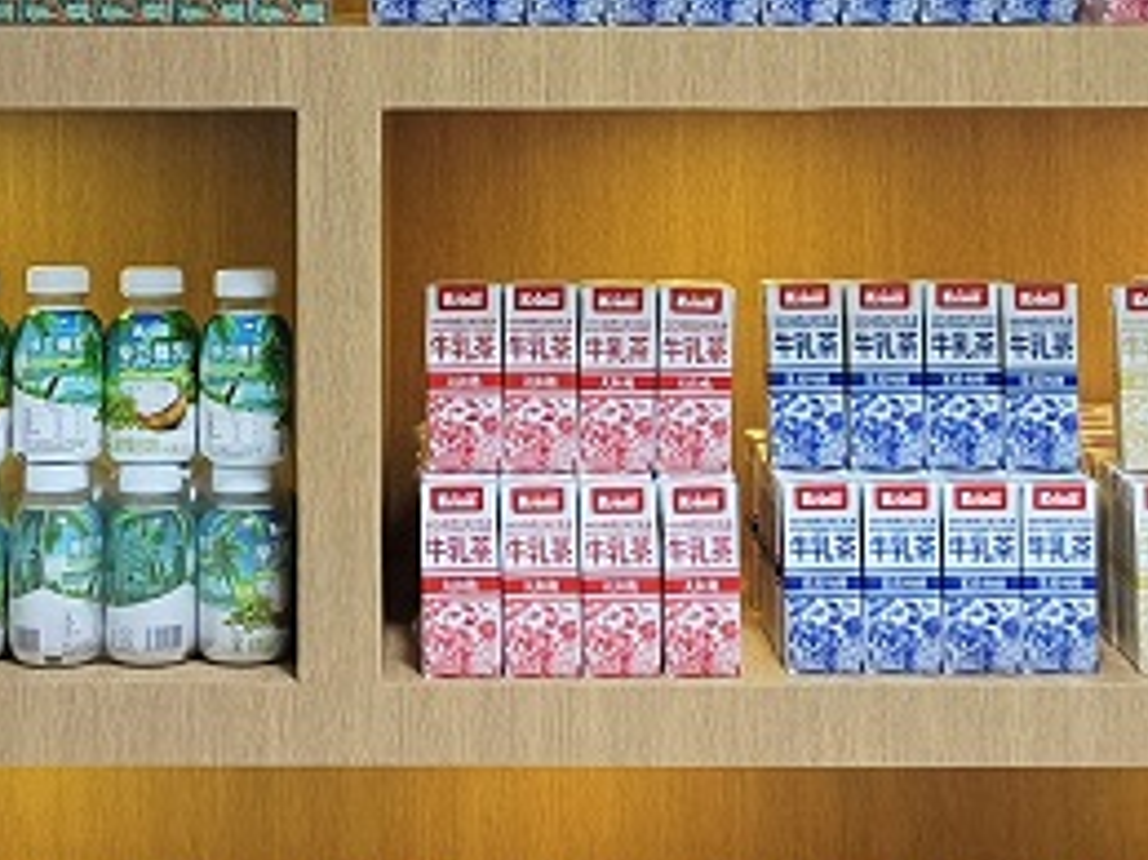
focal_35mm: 71
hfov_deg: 27.0
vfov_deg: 20.0
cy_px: -22
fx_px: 2354
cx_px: 253
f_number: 1.88
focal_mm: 5.59
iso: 135
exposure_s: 1/100
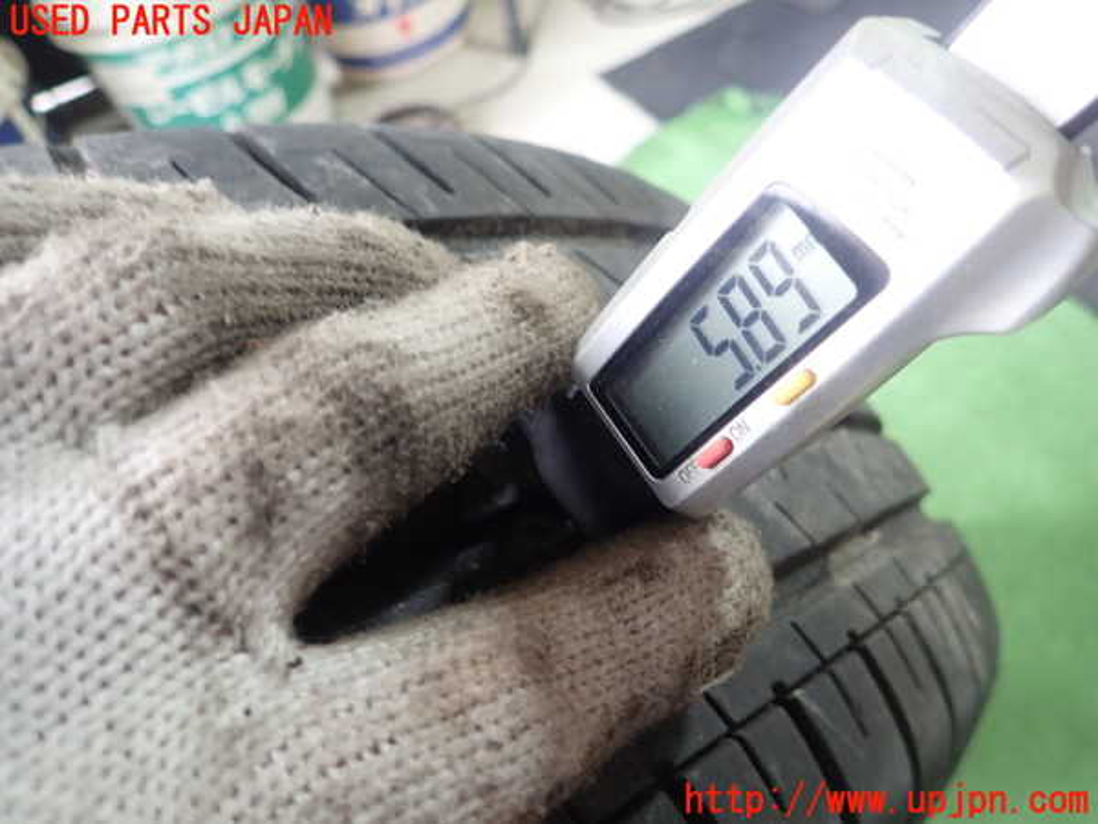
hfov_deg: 69.4
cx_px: 549
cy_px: 412
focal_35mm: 25
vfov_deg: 54.9
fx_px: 793
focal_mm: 4.5
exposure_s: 1/40
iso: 200
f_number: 2
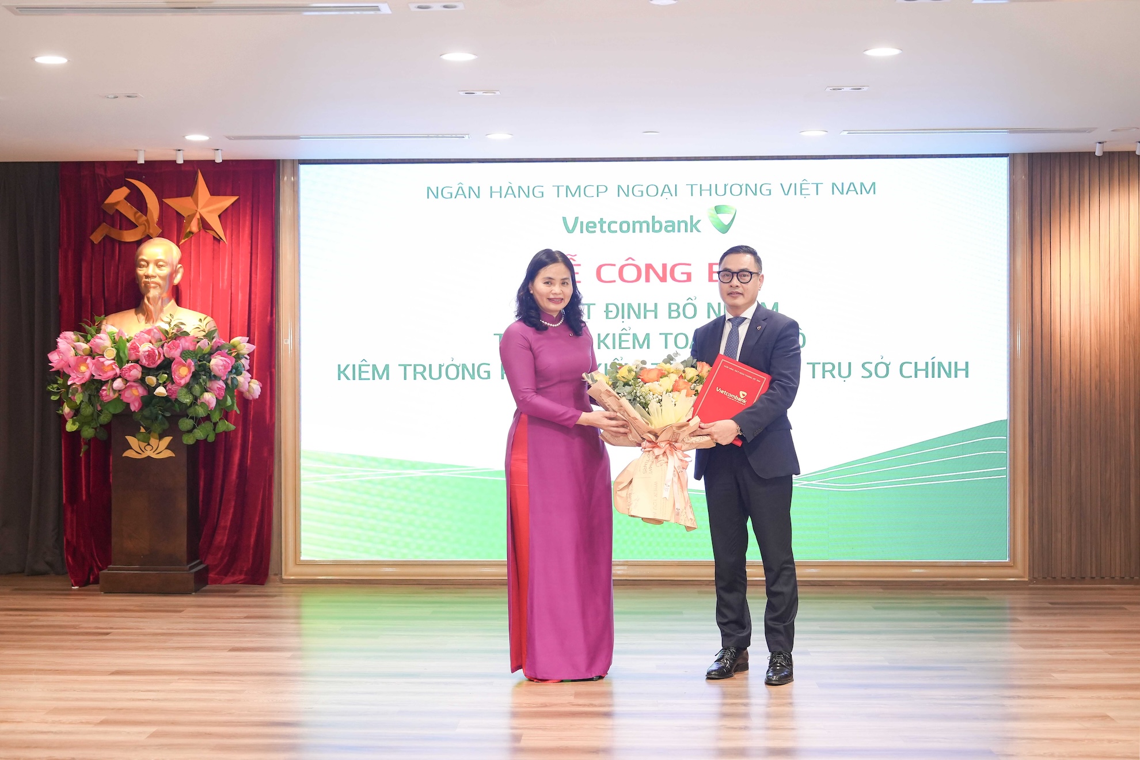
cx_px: 570
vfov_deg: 27.5
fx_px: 1552
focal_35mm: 49
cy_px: 380
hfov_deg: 40.3
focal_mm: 49
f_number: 2.8
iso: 1600
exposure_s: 1/400
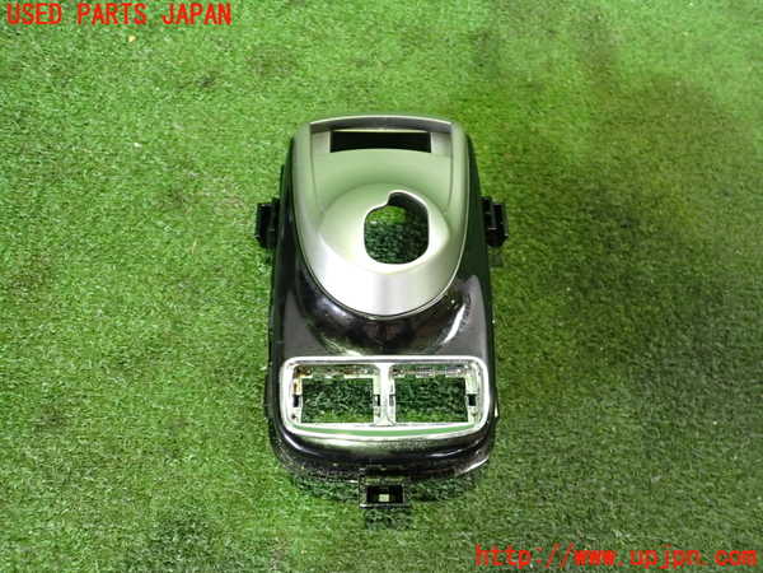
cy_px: 286
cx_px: 382
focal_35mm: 30
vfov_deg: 46.8
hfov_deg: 60.0
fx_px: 661
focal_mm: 5.4
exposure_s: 1/30
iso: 640
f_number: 2.3
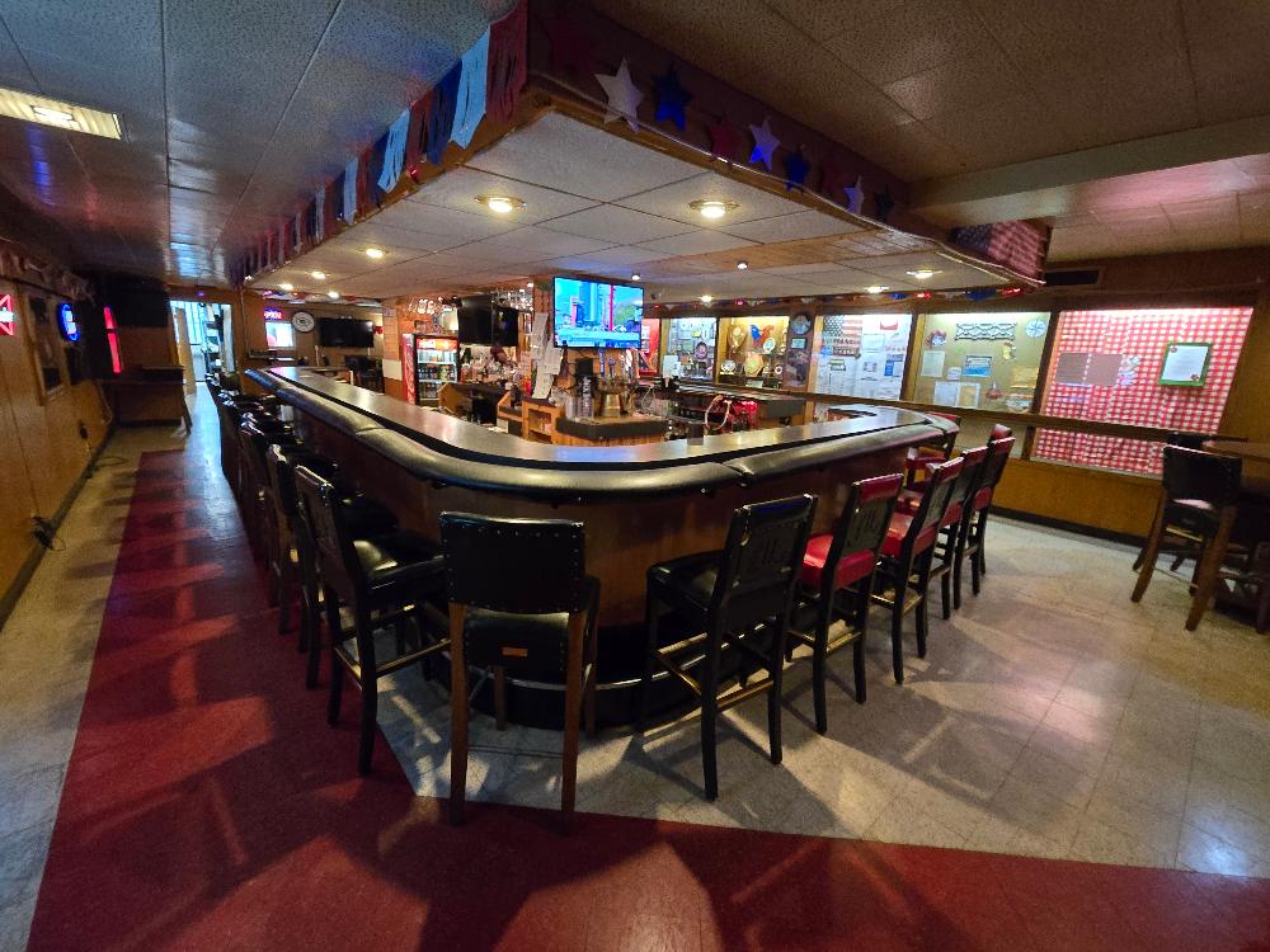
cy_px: 476
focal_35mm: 13
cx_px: 635
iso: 1250
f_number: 2.2
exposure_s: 1/40
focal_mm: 2.2
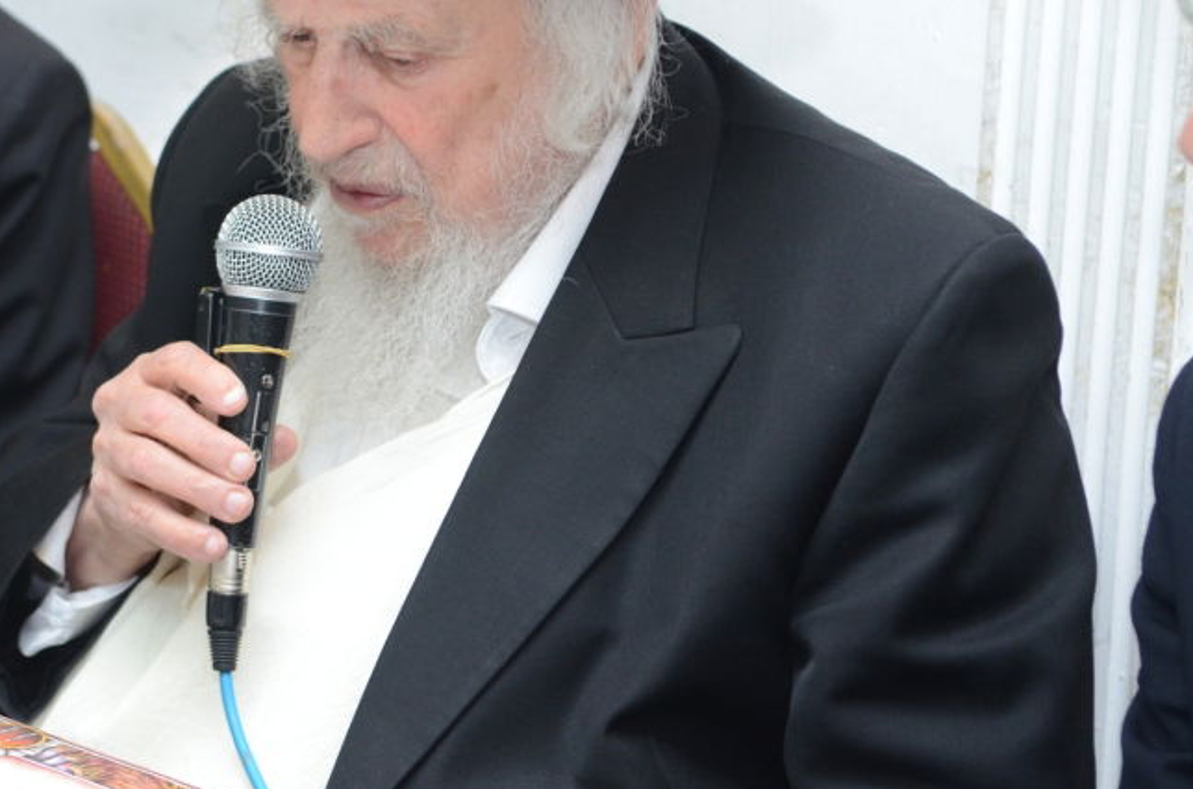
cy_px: 213
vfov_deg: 12.9
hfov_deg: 19.4
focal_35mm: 105
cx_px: 339
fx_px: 3471
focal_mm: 44
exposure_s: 1/125
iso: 800
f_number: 3.5
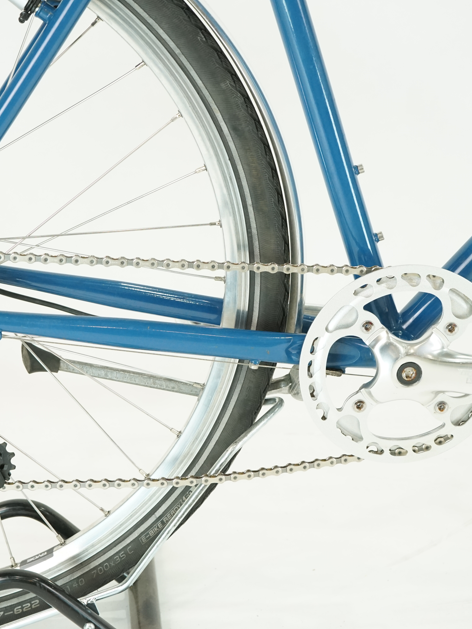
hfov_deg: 22.6
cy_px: 314
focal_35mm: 65
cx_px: 192
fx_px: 1182
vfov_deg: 29.8
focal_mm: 45
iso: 2000
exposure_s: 1/200
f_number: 5.6
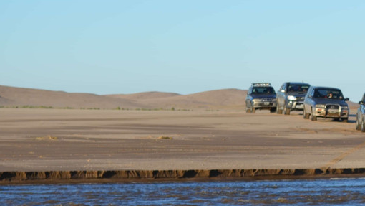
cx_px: 384
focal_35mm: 204
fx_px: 1977
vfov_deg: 5.9
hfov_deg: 10.4
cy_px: 114
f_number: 8
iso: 110
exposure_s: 1/250
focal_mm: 55
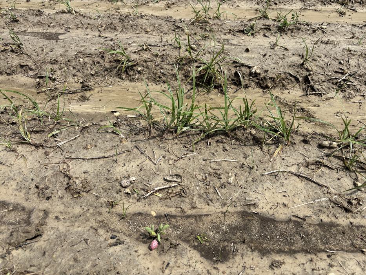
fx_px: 275
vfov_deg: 53.1
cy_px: 138
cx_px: 183
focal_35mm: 26
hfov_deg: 67.3
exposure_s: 1/3311
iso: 50
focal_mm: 5.96
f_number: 1.6
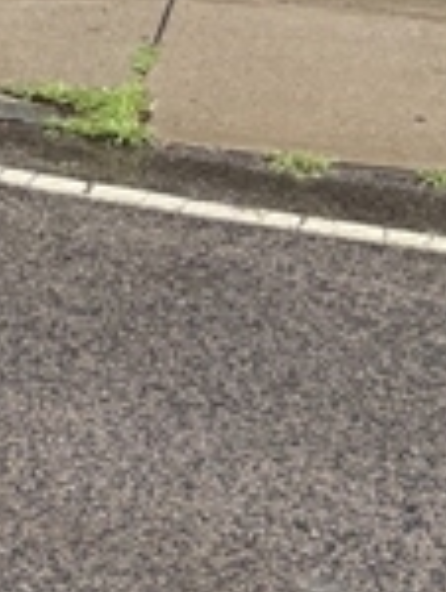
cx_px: -663
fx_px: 2278
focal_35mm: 133
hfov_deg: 9.7
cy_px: -852
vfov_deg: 11.9
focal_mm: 5.96
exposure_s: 1/533
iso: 50
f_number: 1.6
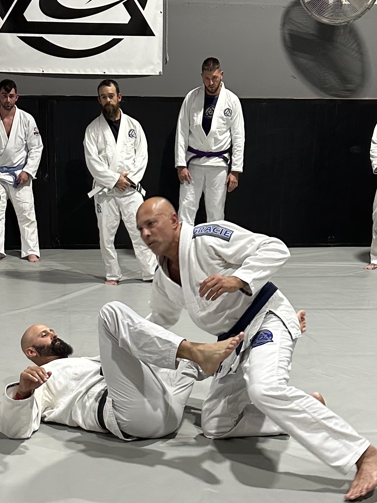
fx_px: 842
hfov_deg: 25.2
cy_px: 356
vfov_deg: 32.8
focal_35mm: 58
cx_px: 159
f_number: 1.78
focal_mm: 6.86
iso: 250
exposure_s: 1/60
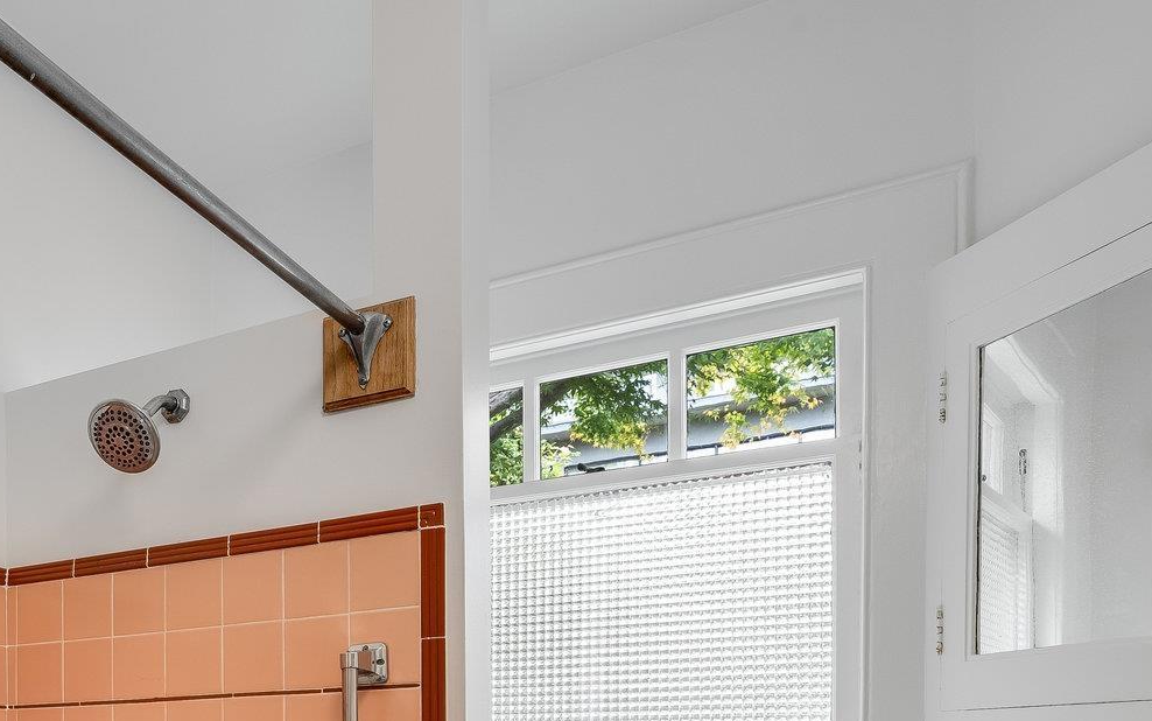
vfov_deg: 34.1
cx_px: 125
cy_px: 759
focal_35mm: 33
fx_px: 1036
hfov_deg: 51.6
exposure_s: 1/4
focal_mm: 16
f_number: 11
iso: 200
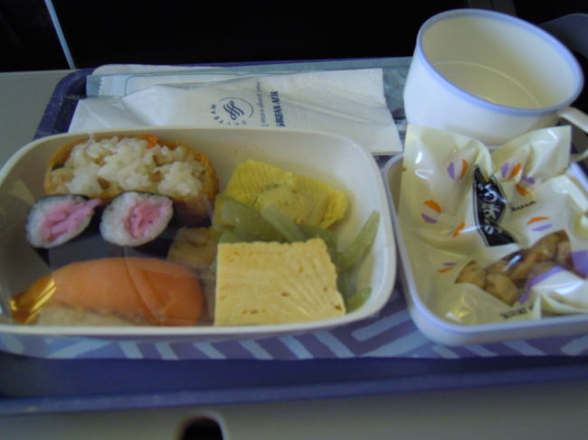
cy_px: 220
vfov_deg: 49.7
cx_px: 294
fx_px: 475
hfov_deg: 63.5
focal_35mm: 28
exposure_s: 1/30
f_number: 2.7
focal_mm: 5
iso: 250
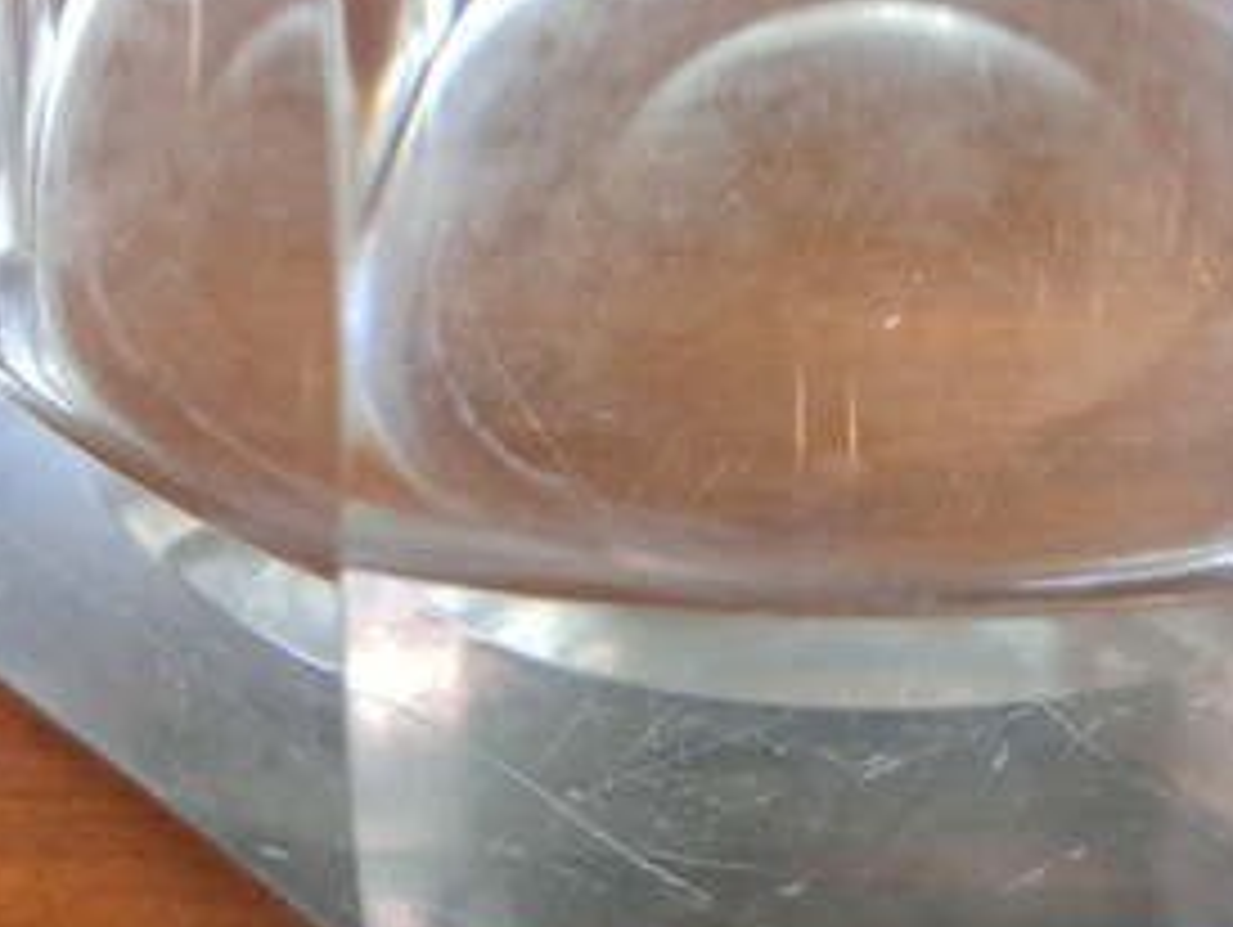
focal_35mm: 70
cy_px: 94
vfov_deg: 20.6
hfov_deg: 27.6
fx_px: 2496
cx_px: 828
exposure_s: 1/20
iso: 800
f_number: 1.8
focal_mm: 5.23
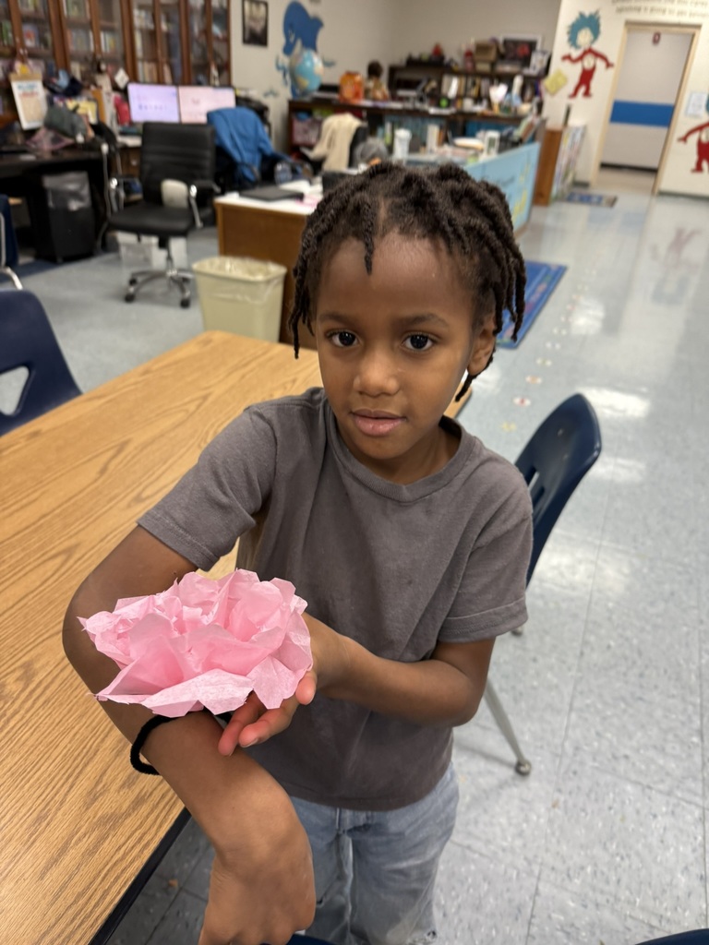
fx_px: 655
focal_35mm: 24
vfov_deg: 71.6
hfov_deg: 56.8
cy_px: 472
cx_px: 354
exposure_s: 1/60
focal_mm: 6.76
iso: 160
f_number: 1.78
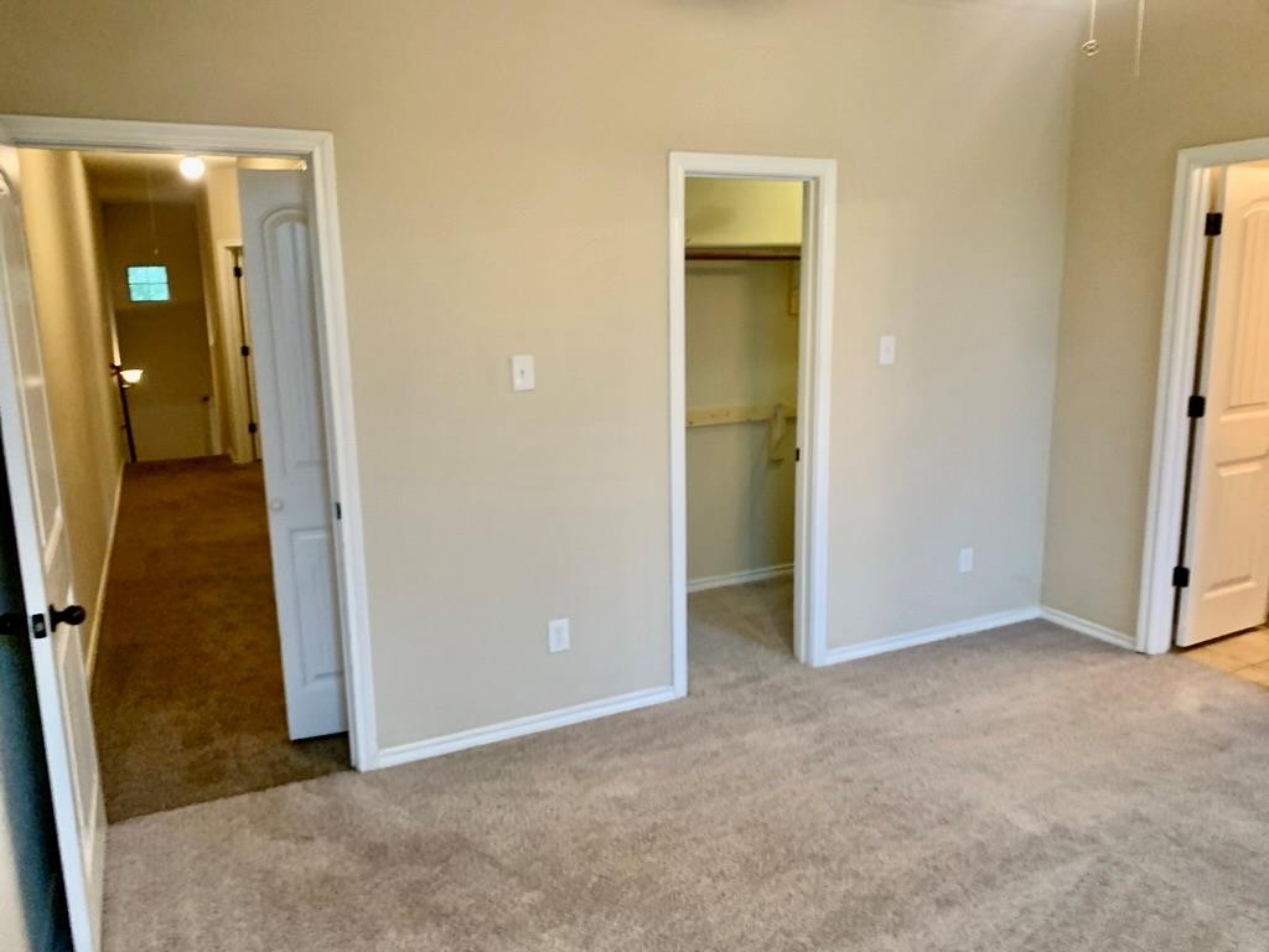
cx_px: 634
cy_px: 476
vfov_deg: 53.1
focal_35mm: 26
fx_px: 953
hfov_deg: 67.3
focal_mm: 4.25
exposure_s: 1/60
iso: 250
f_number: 1.8
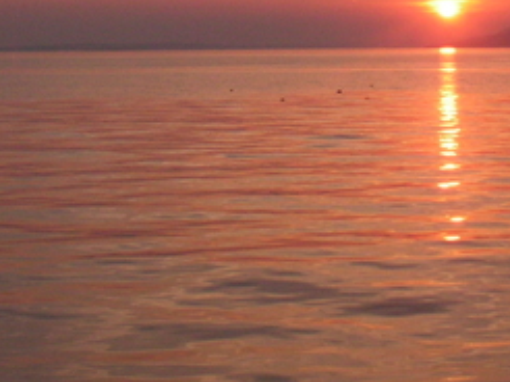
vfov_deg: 14.8
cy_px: 66
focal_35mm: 99
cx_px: 485
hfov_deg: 19.4
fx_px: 1457
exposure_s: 1/1000
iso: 160
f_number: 3.3
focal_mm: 6.3
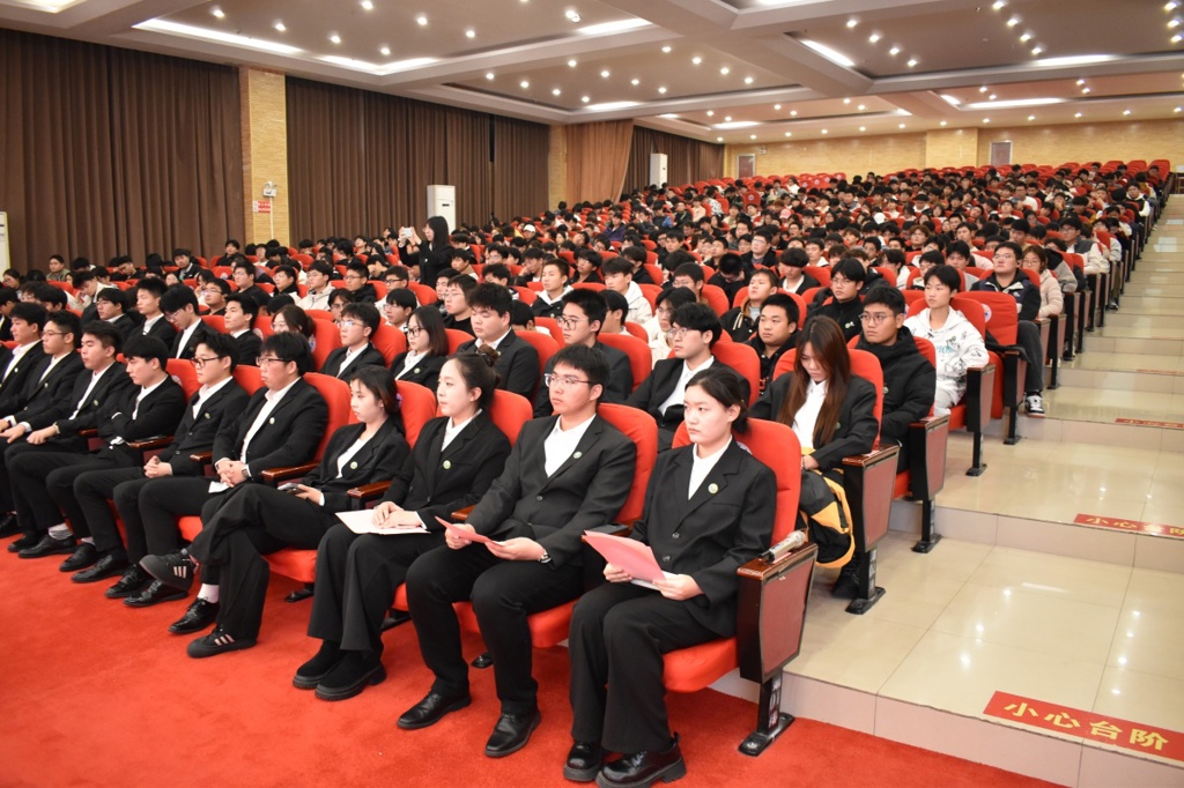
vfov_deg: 47.9
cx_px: 592
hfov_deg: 67.4
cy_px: 394
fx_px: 888
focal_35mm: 27
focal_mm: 18
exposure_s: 1/30
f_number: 3.5
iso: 2200
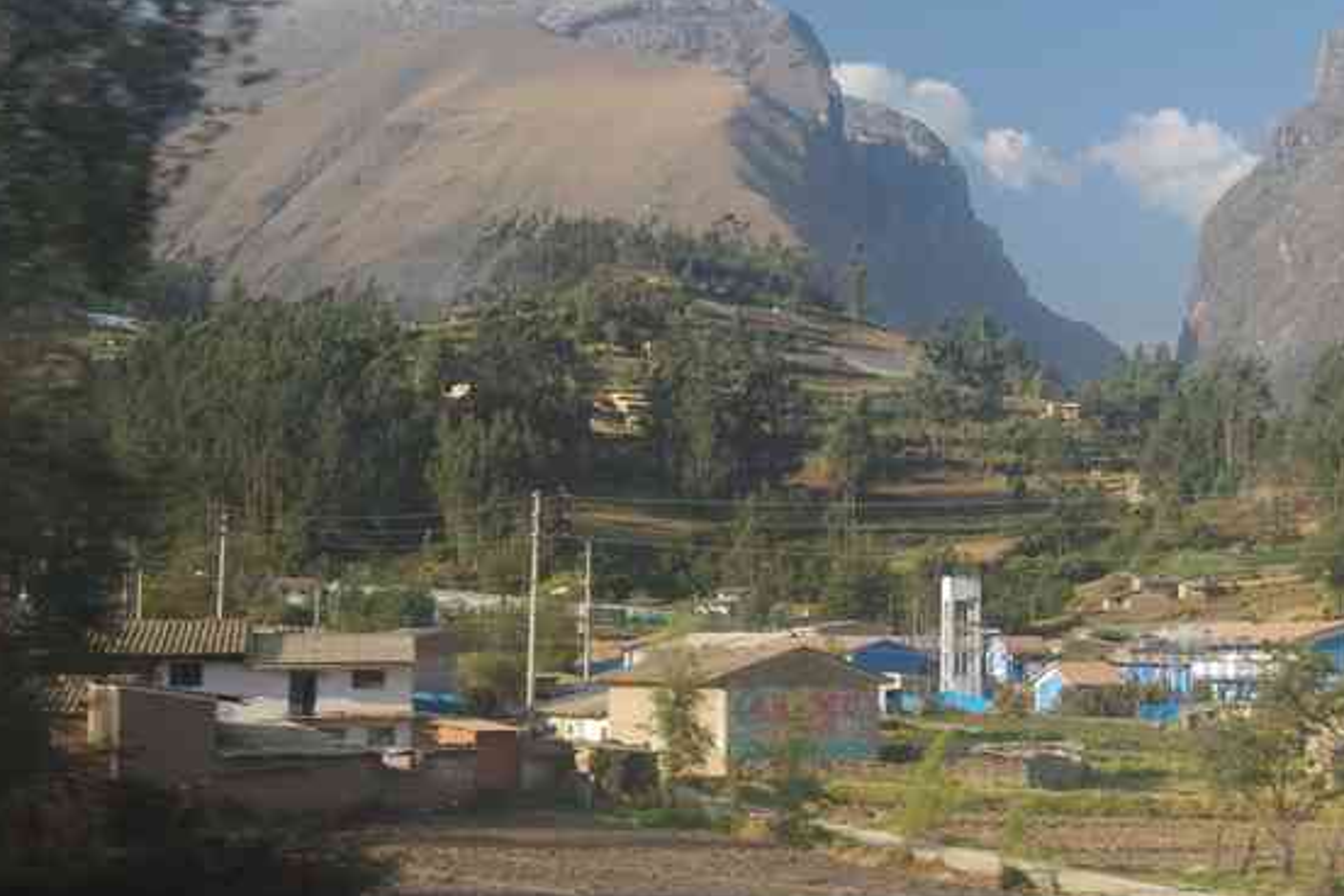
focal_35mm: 76
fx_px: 2837
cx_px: 992
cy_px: 256
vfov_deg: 17.9
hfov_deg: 26.3
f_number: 5.6
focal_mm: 28
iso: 100
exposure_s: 1/80
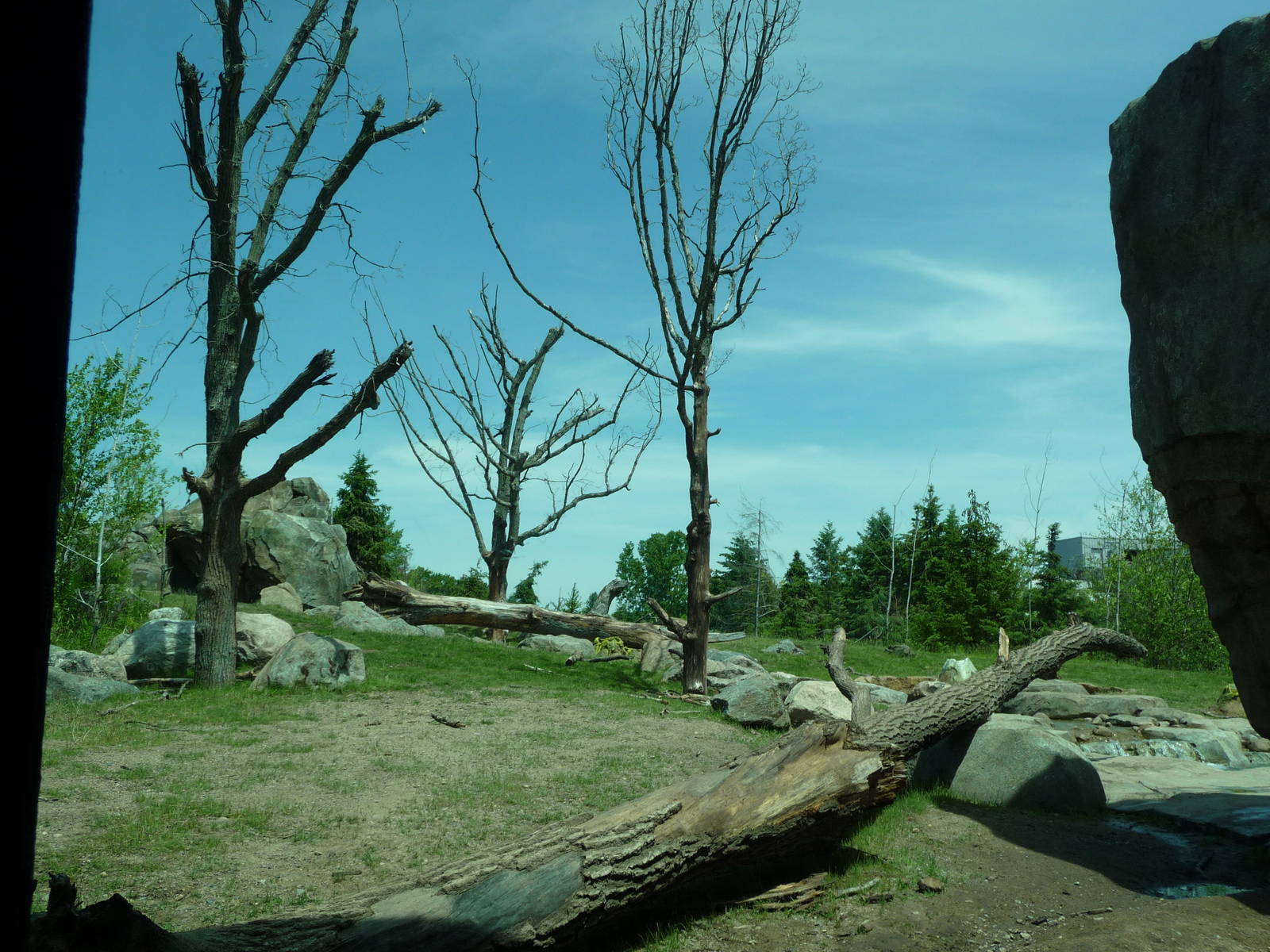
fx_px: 1321
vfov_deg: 39.7
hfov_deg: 51.4
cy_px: 476
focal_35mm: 36
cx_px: 635
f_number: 3.7
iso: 100
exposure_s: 1/640
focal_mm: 6
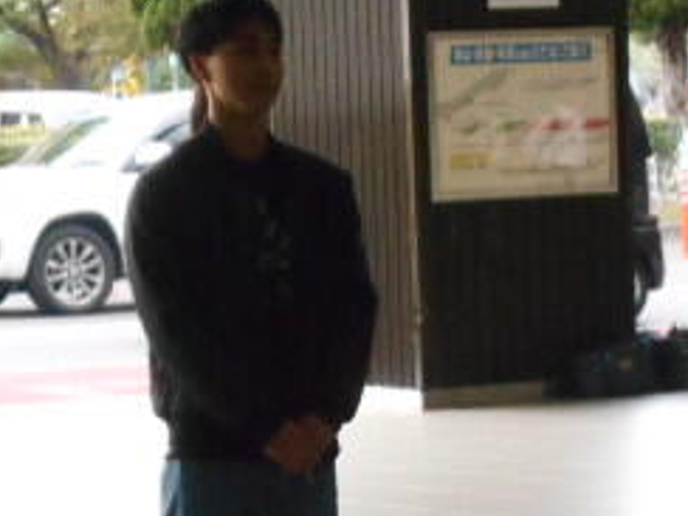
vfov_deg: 6.6
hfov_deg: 8.8
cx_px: 361
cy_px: 485
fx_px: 4492
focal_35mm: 226
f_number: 6.3
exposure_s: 1/100
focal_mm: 15.4
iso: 800
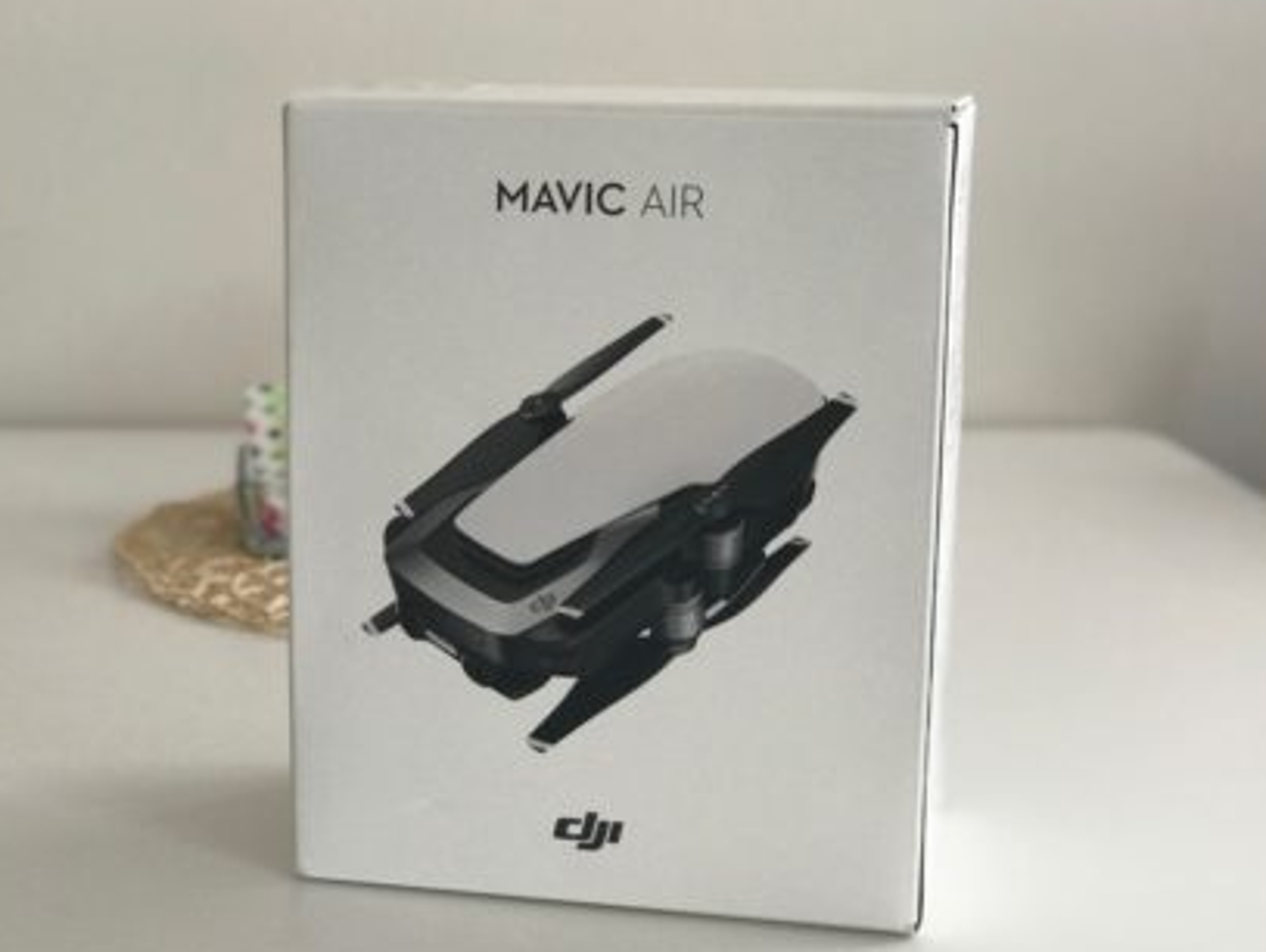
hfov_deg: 30.7
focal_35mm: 63
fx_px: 2306
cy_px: 498
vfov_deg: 23.3
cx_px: 616
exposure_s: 1/50
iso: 64
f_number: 2.8
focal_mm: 6.6
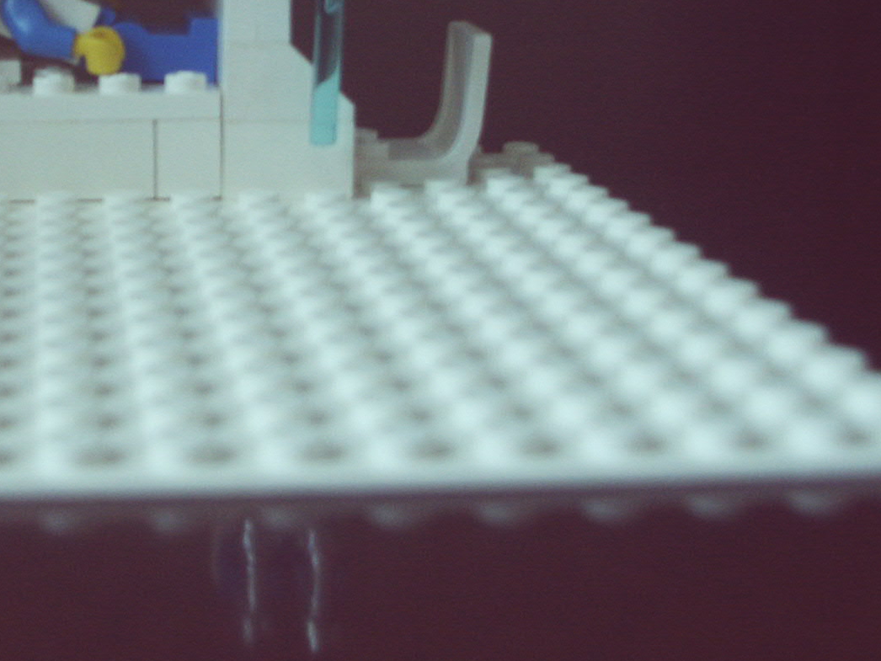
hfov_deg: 24.9
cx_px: 88
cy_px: 83
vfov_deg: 19.1
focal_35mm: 76
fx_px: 1935
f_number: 3
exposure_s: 1/45
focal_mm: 7.18
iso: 200
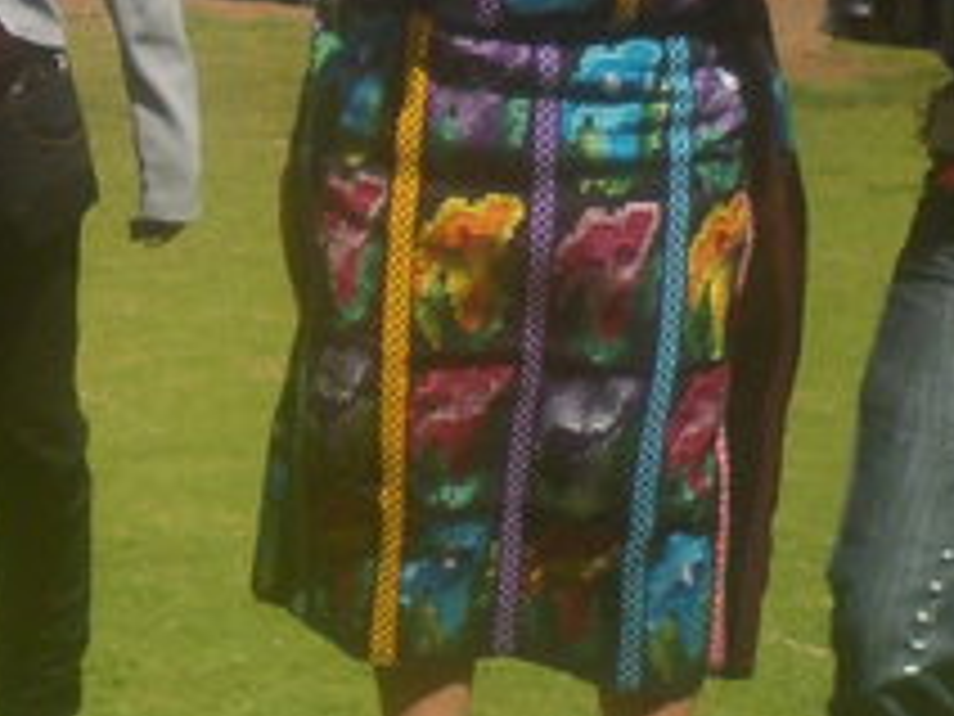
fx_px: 3996
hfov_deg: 12.3
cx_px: -824
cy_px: -77
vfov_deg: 10.1
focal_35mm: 145
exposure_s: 1/750
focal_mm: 5.7
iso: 80
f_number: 3.5
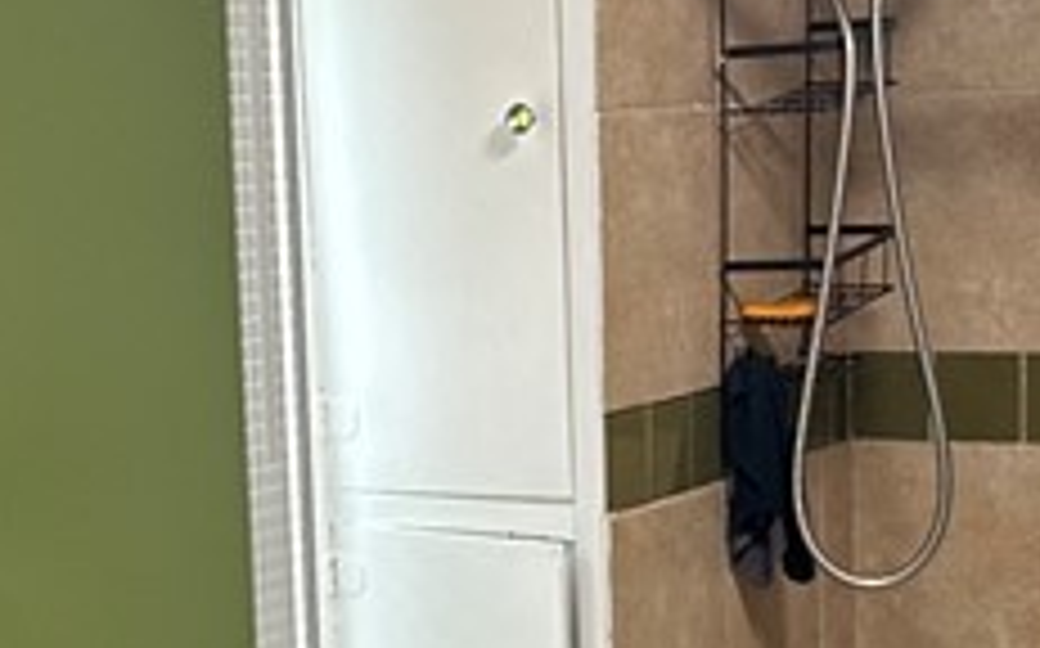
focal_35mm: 113
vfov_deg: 11.5
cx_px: 342
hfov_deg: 18.4
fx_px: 3200
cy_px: 603
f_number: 1.78
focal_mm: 6.86
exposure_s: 1/60
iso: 250
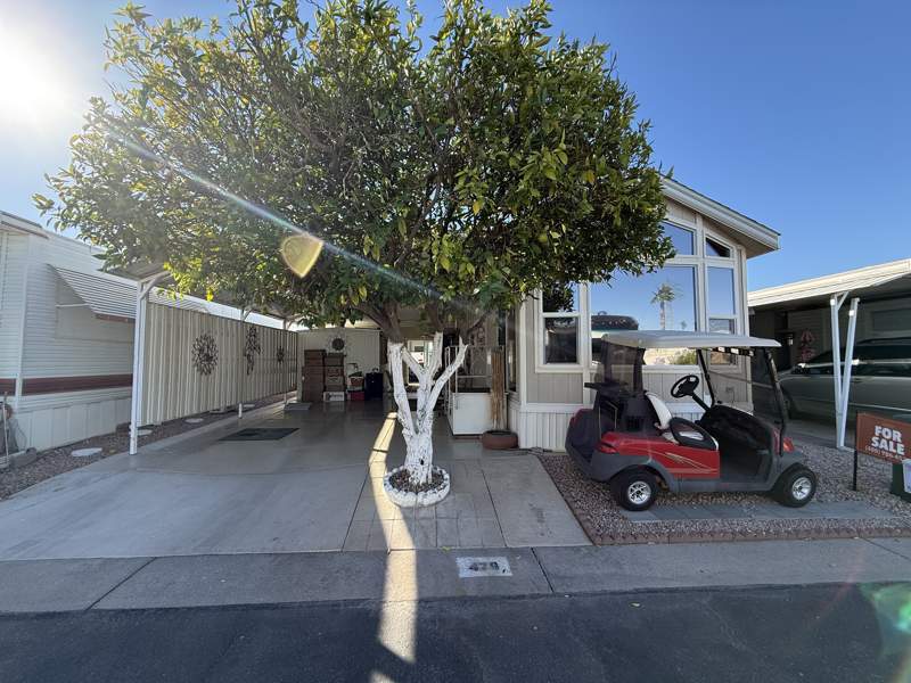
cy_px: 342
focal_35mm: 14
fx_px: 368
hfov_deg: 102.1
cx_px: 456
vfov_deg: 85.7
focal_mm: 2.22
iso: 50
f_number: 2.2
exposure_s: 1/613
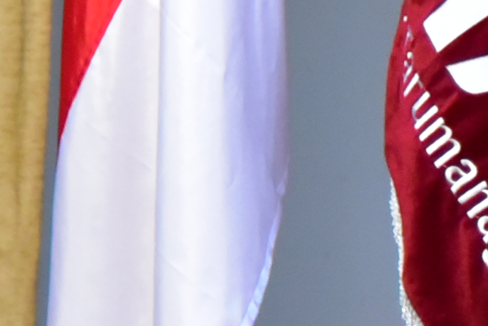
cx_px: 1158
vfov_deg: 2.5
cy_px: -320
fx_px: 7322
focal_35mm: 540
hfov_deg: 3.8
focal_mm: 82
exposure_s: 1/200
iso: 5000
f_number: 4
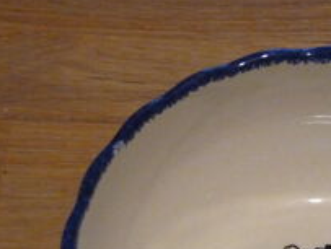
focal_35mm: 184
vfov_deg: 8.0
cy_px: 288
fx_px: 1763
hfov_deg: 10.7
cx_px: 308
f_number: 3.4
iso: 800
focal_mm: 13.8
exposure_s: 1/30
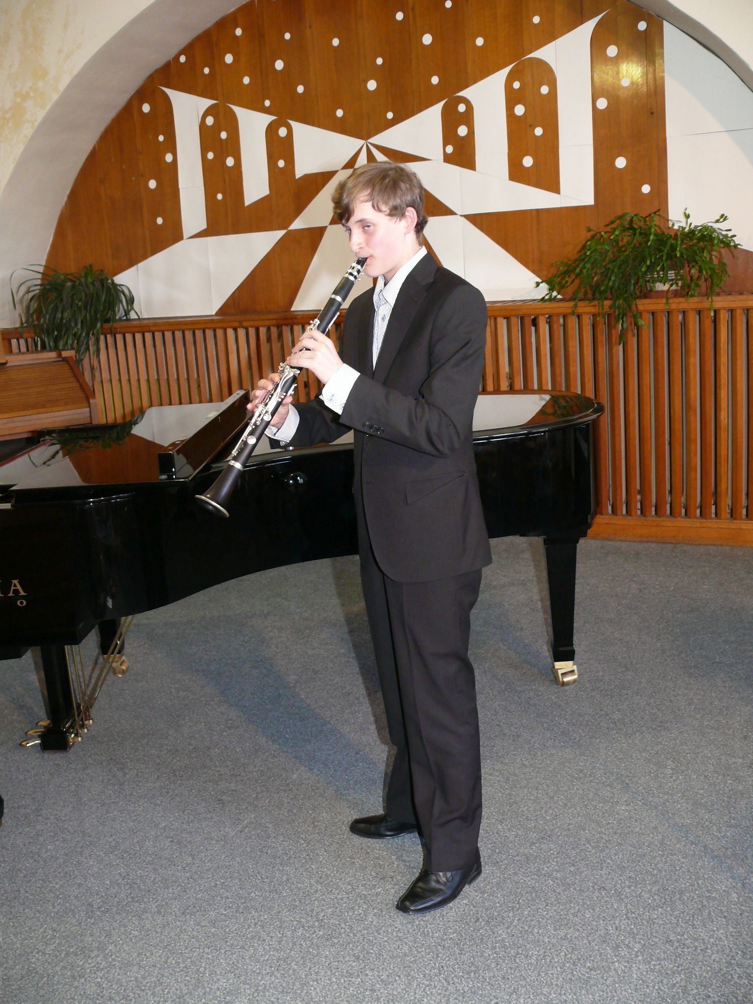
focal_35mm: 36
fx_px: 1044
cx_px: 376
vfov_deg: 51.4
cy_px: 502
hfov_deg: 39.7
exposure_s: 1/15
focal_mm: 7.6
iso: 200
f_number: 2.8
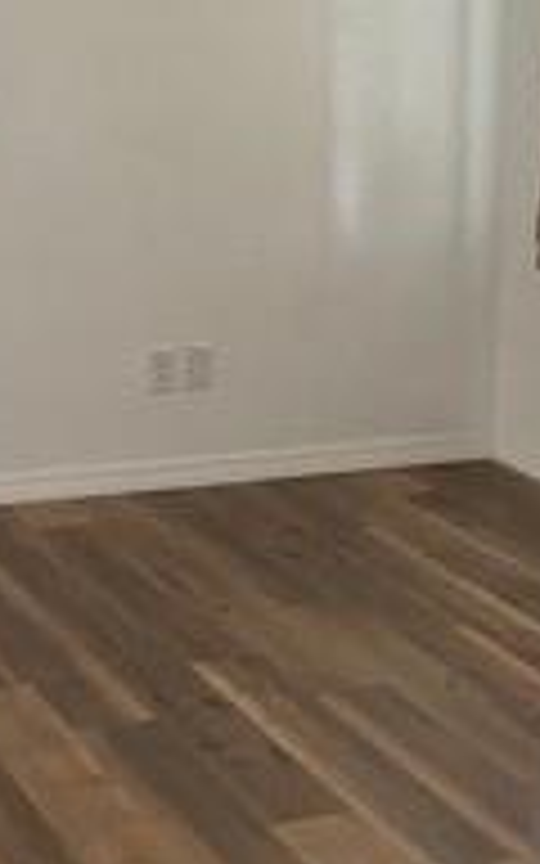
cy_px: 414
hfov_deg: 14.0
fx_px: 2166
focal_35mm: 92
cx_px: 518
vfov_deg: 22.6
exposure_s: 1/60
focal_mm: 4.2
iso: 320
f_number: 1.6
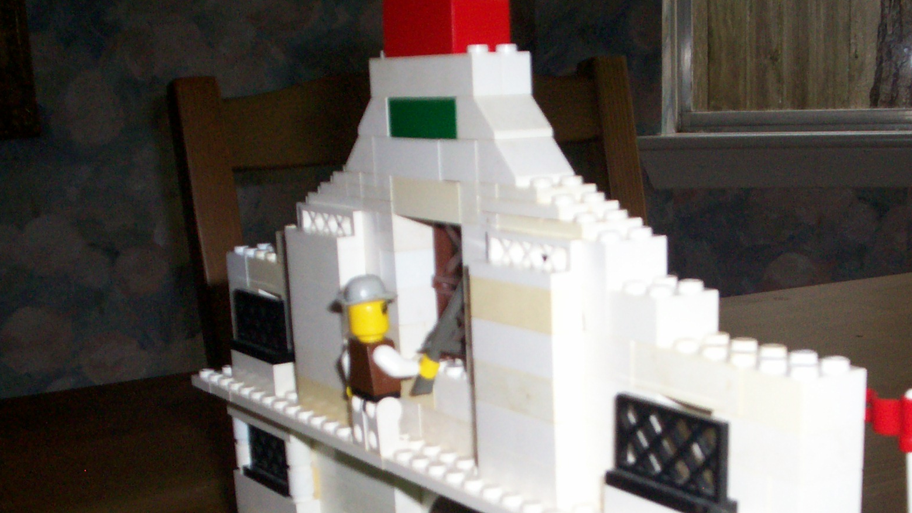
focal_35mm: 58
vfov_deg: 20.2
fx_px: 1402
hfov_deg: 36.0
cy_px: 477
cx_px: 522
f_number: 4.5
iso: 140
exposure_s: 1/64
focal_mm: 5.9
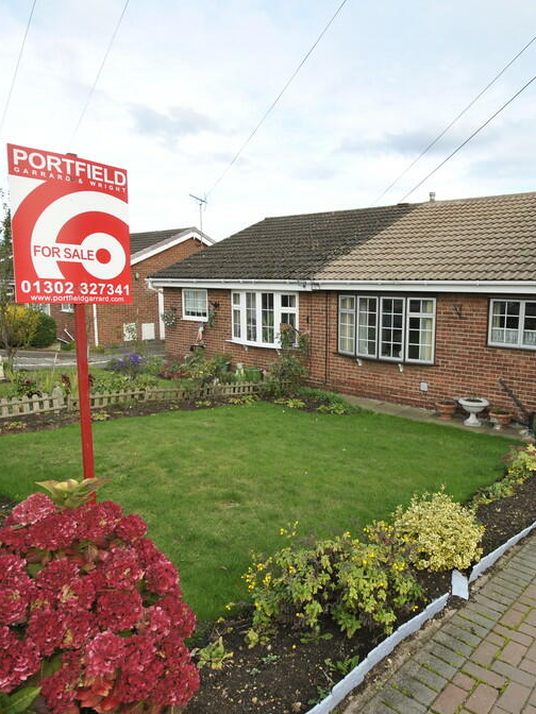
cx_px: 351
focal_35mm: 22
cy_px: 355
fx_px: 454
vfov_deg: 76.4
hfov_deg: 59.9
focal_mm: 10
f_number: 5.6
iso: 100
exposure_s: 1/125
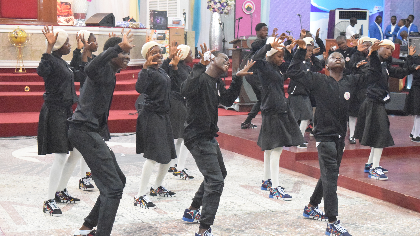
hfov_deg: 29.5
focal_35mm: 72
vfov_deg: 16.9
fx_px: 797
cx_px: 211
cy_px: 122
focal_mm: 45
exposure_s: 1/200
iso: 12800
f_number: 5.6
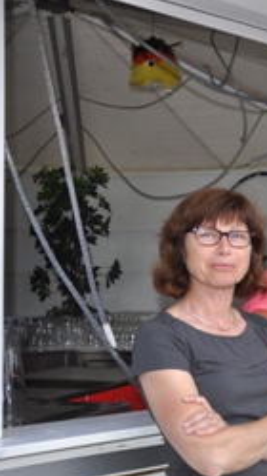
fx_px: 783
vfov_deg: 33.8
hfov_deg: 17.6
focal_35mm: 62
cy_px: 278
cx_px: 385
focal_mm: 22
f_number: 5.6
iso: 200
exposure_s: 1/200
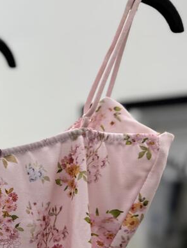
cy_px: 198
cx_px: -88
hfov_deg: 17.9
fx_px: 533
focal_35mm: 74
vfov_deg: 25.9
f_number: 1.78
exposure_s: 1/121
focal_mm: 6.76
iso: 64
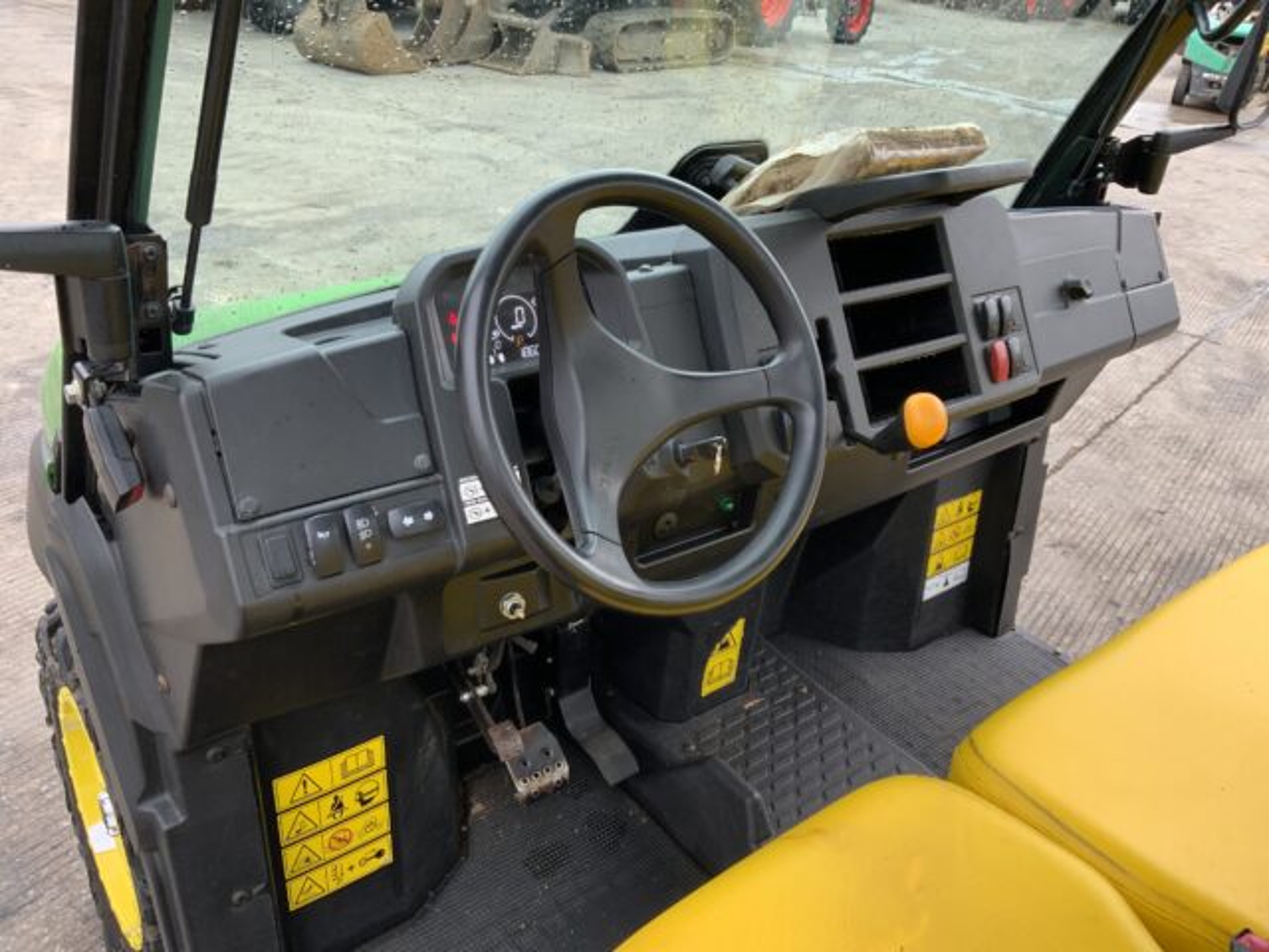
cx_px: 634
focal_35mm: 29
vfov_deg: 48.2
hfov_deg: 61.7
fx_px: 1063
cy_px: 476
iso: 40
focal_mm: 3
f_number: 1.8
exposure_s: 1/122
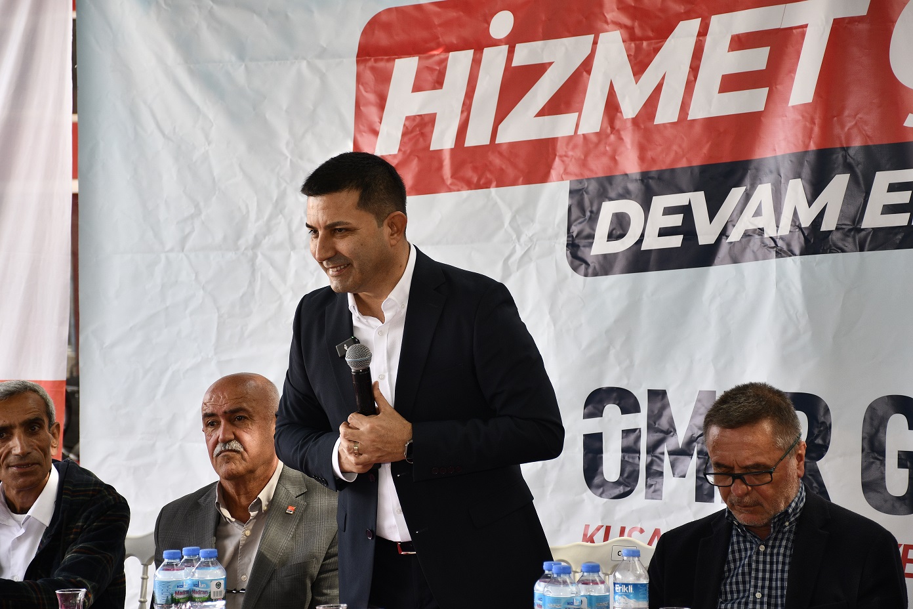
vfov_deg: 11.4
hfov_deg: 17.1
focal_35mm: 120
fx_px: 3043
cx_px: 456
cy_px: 304
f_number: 5.3
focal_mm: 80
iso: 200
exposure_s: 1/80
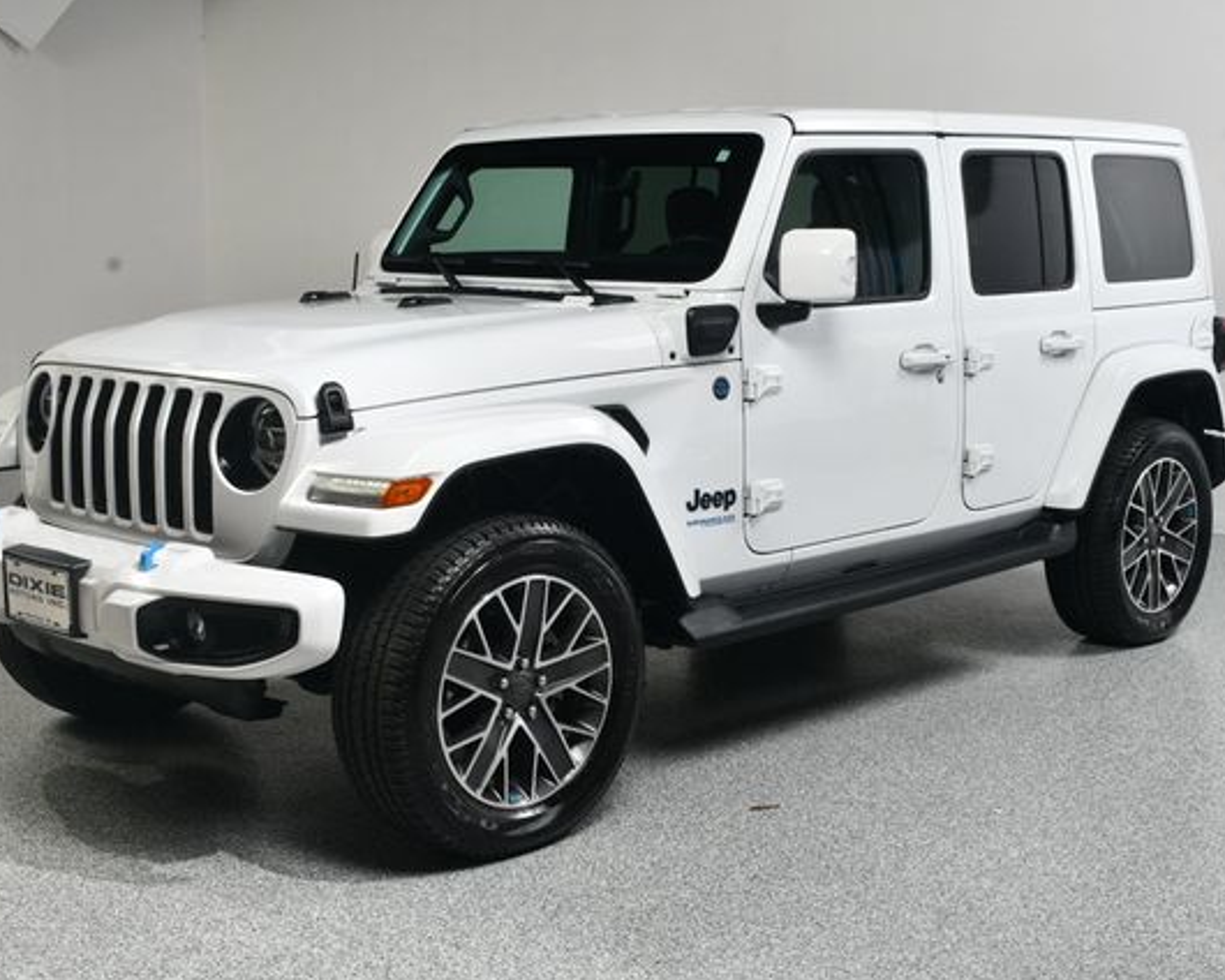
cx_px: 631
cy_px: 490
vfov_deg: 29.7
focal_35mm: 51
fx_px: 1849
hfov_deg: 36.7
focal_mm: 30
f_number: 13
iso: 100
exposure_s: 1/160
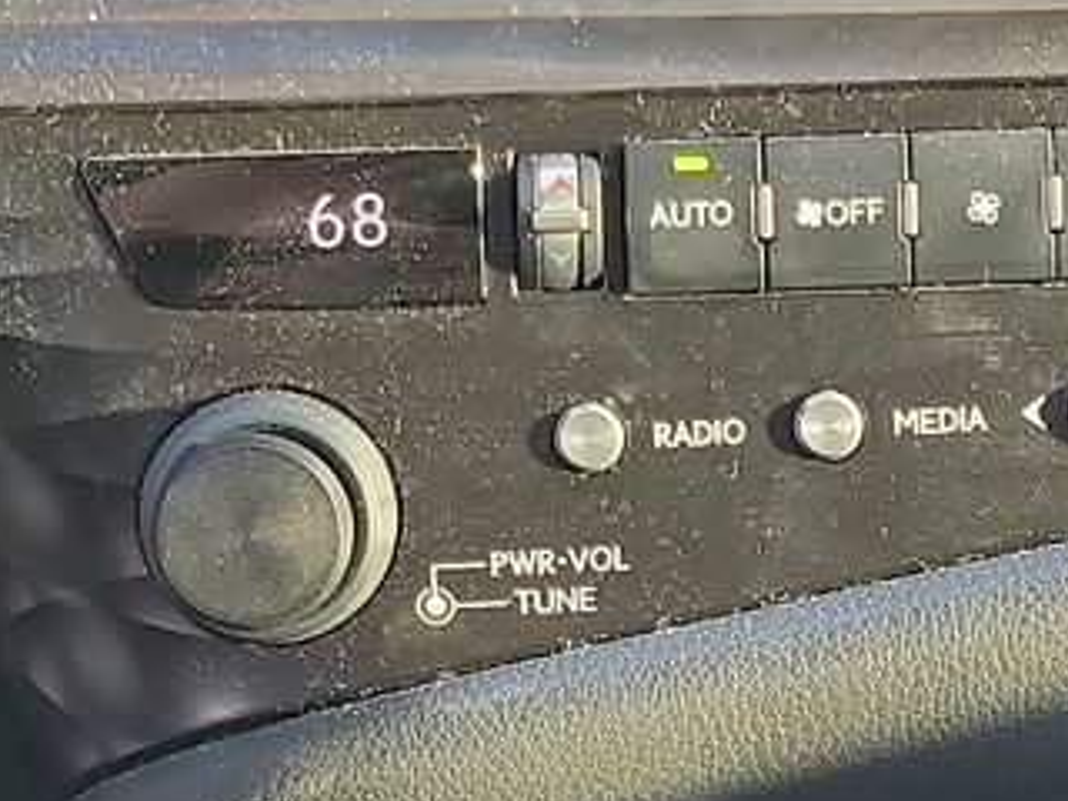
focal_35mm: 120
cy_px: 314
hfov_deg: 16.3
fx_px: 3702
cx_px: 891
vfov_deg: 12.3
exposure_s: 1/59
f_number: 1.8
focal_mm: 6.7
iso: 295
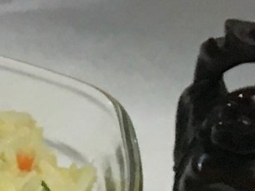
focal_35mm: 214
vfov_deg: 6.1
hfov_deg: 9.1
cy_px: 679
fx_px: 1576
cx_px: -68
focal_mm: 4.15
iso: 50
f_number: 2.2
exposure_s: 1/33
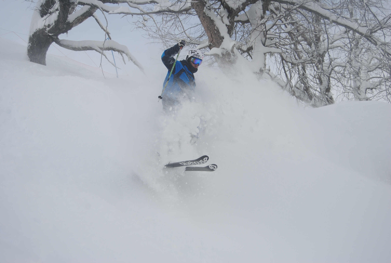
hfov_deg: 29.8
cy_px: 132
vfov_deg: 20.3
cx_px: 196
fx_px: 735
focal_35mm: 68
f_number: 5.3
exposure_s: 1/1000
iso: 125
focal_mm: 45
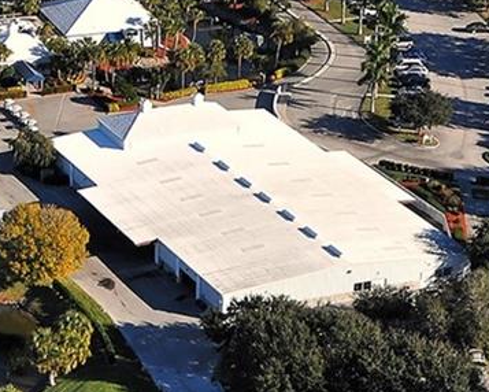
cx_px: -64
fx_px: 2187
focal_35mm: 151
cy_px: 29
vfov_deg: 10.2
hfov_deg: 12.5
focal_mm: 24
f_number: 9
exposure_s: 1/320
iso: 200
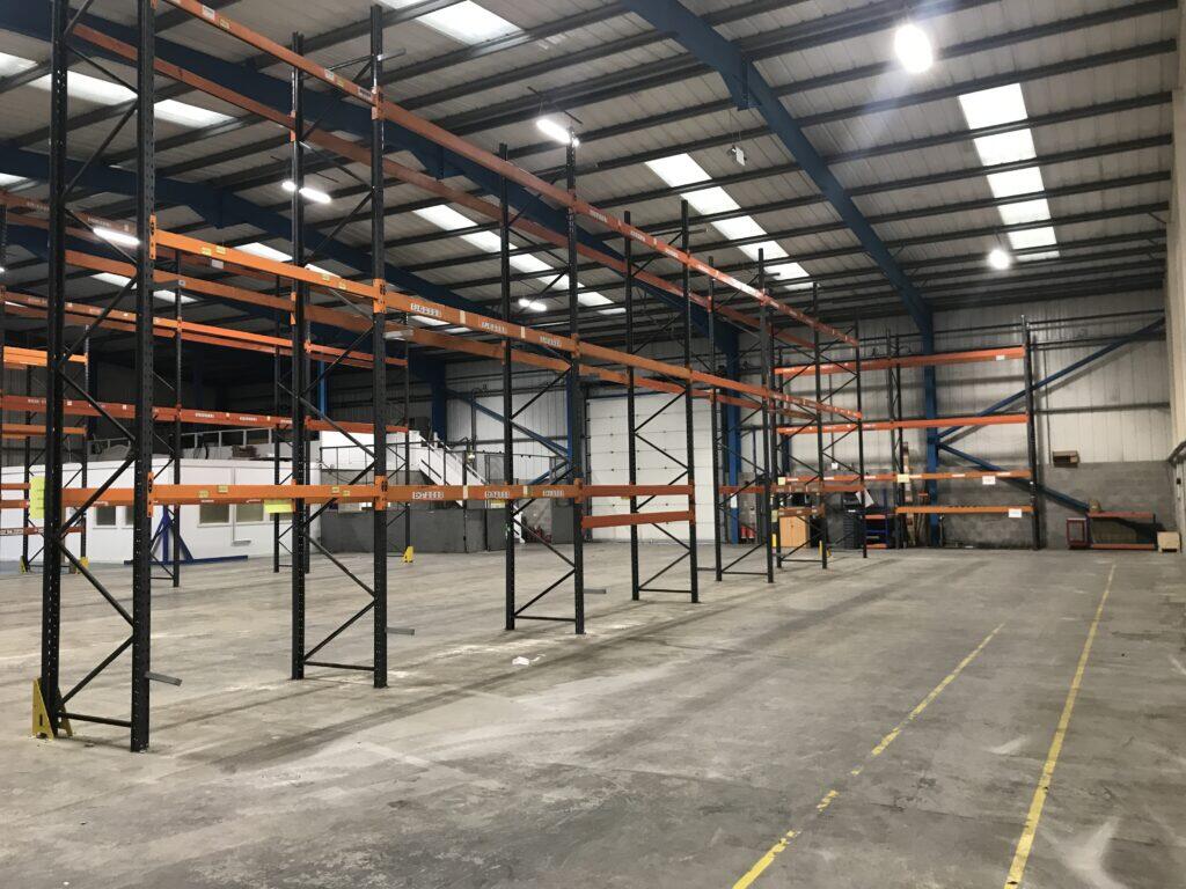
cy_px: 444
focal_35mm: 28
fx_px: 959
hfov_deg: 63.4
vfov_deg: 49.7
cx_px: 593
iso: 40
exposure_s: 1/20
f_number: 1.8
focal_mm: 3.99
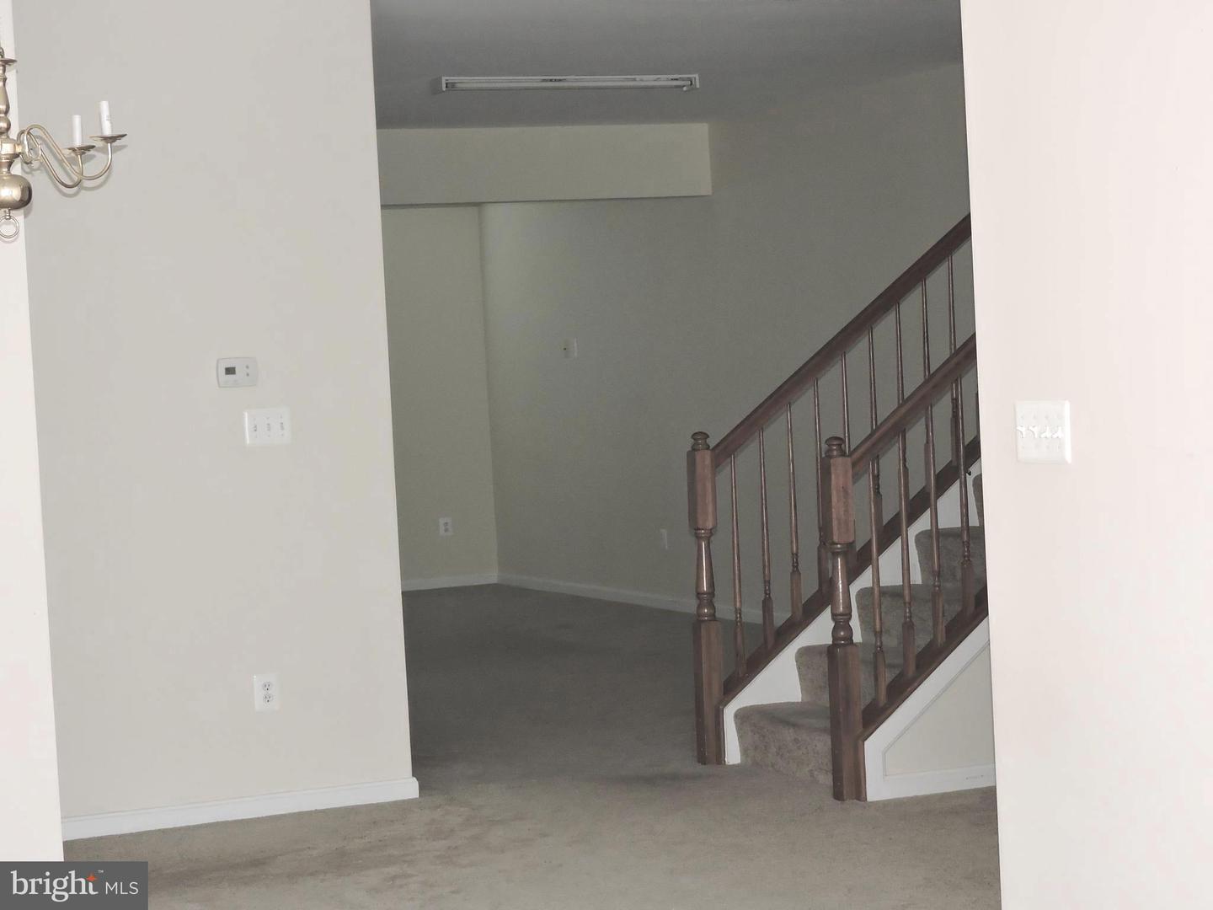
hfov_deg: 24.4
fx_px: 2803
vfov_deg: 18.4
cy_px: 455
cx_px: 606
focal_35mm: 80
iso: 450
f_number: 4.5
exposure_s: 1/60
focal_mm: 14.3
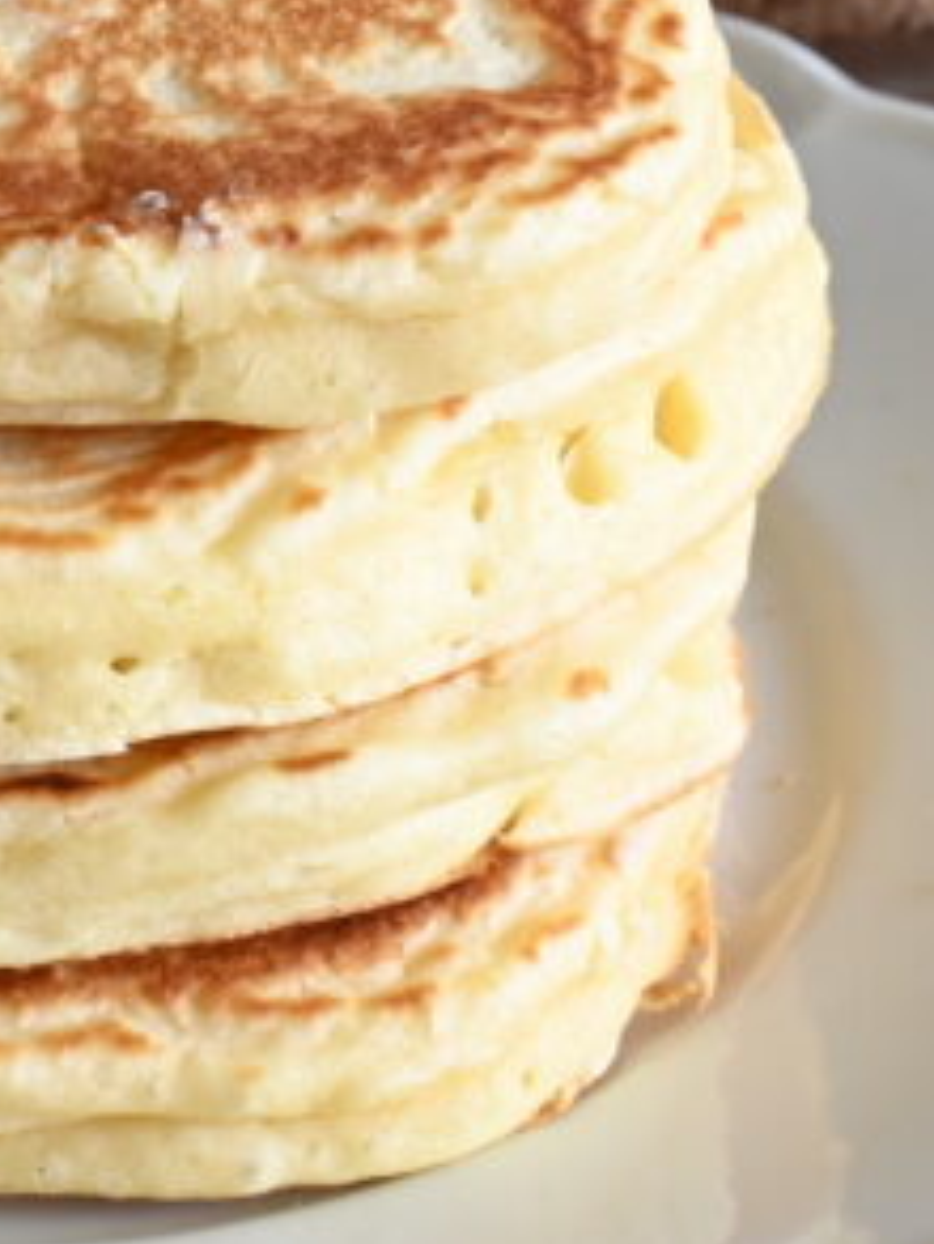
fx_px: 4673
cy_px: 350
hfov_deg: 11.2
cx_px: -106
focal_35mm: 130
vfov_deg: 15.1
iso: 800
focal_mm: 37
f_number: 10
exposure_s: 1/20
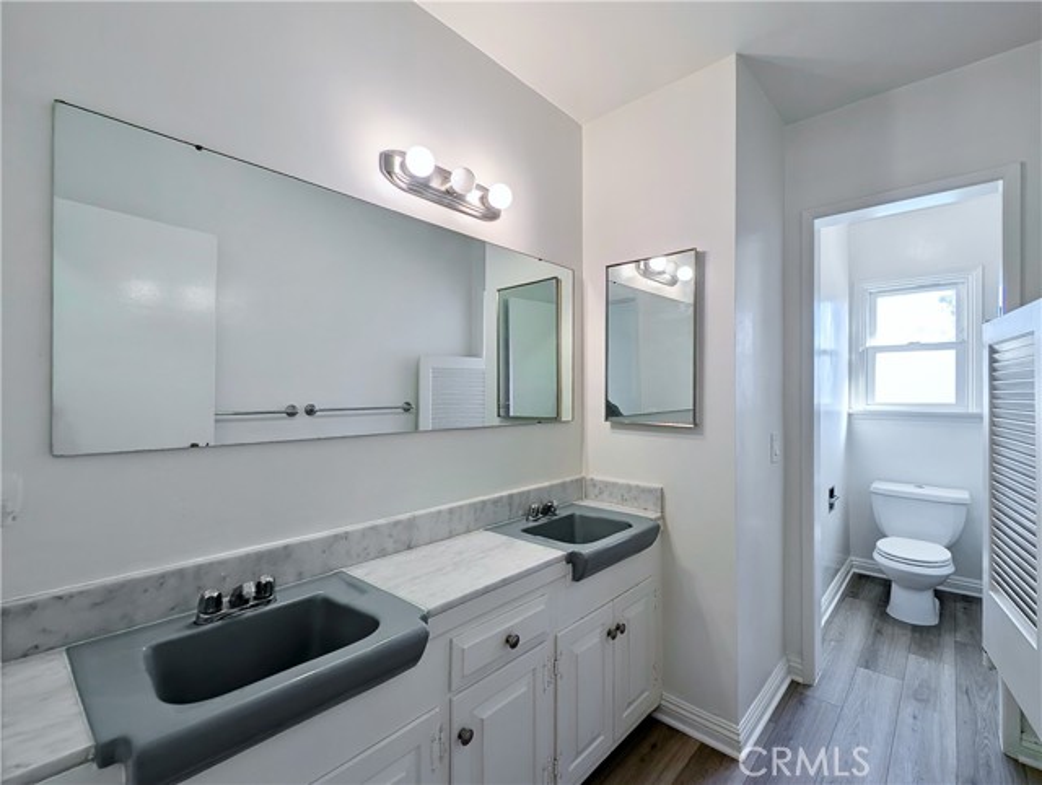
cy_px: 392
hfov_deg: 110.5
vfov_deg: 94.6
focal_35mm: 12
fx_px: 362
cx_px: 521
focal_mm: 2.23
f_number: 1.95
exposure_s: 1/120
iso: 69
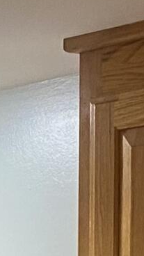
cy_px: 606
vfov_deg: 8.5
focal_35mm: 231
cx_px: -423
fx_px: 1568
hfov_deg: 4.8
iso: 200
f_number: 1.8
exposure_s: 1/60
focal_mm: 4.25
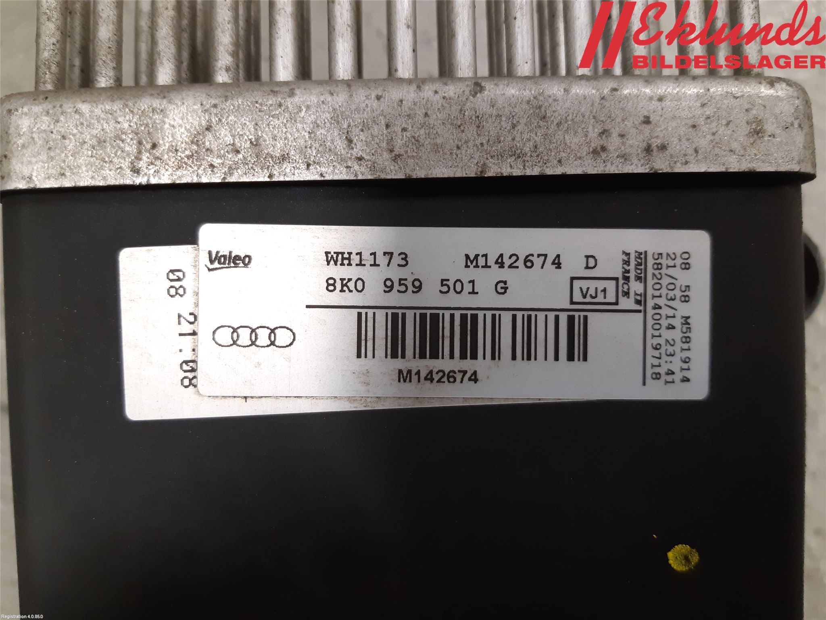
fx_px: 620
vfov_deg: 53.1
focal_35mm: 26
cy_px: 310
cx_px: 413
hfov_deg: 67.3
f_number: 1.7
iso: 200
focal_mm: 3.93
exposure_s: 1/50
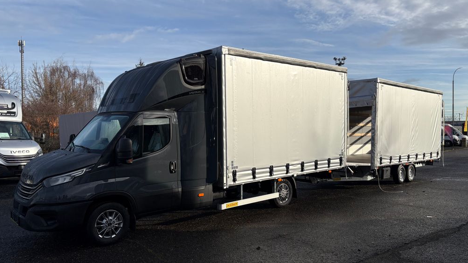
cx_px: 235
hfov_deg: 66.1
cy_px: 141
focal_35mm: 29
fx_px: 360
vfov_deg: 40.2
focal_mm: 5.96
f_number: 1.6
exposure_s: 1/5814
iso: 64
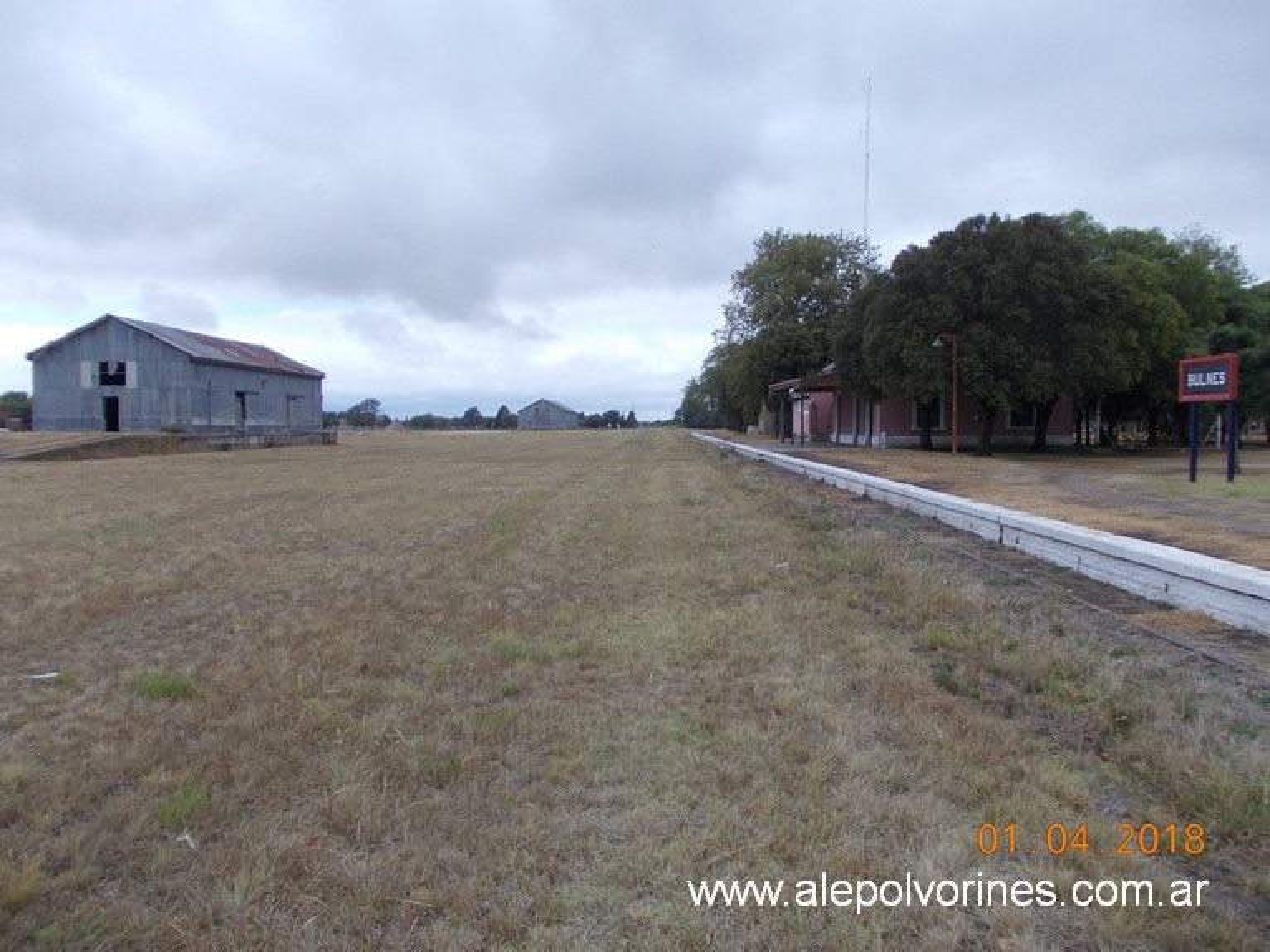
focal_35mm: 28
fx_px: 1027
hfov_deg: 63.5
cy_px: 476
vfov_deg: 49.7
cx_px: 635
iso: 80
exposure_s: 1/250
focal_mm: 4
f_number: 5.4
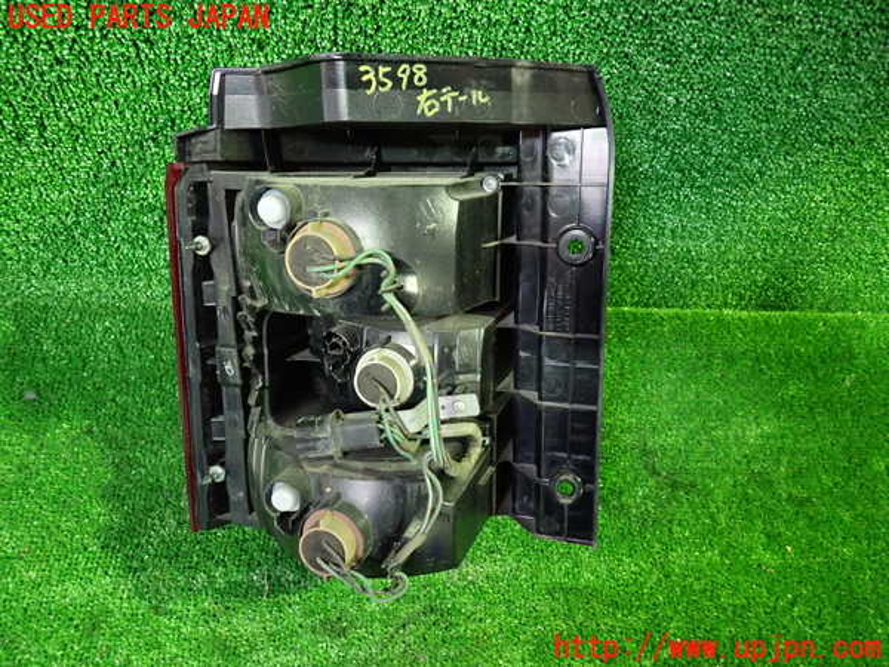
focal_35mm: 25
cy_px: 334
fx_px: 642
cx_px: 444
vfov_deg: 54.9
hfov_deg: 69.4
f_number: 2
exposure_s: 1/30
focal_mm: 4.5
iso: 800
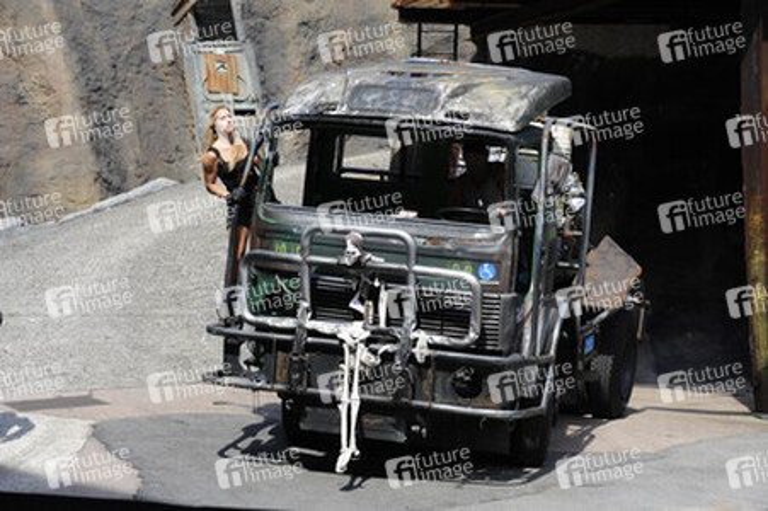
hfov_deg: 22.6
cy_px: 256
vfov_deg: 15.2
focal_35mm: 90
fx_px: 1919
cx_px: 384
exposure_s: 1/400
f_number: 6.3
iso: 320
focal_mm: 90
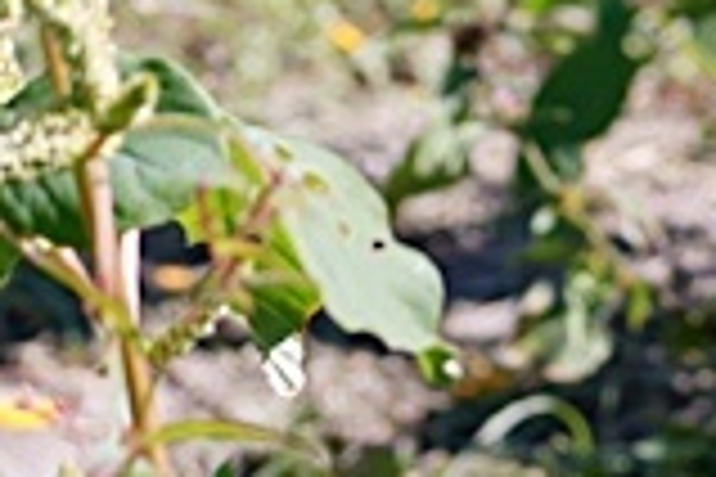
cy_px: -1051
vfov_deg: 4.1
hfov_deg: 6.4
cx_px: 865
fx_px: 6384
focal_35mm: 321
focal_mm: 49
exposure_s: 1/320
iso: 100
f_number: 6.3
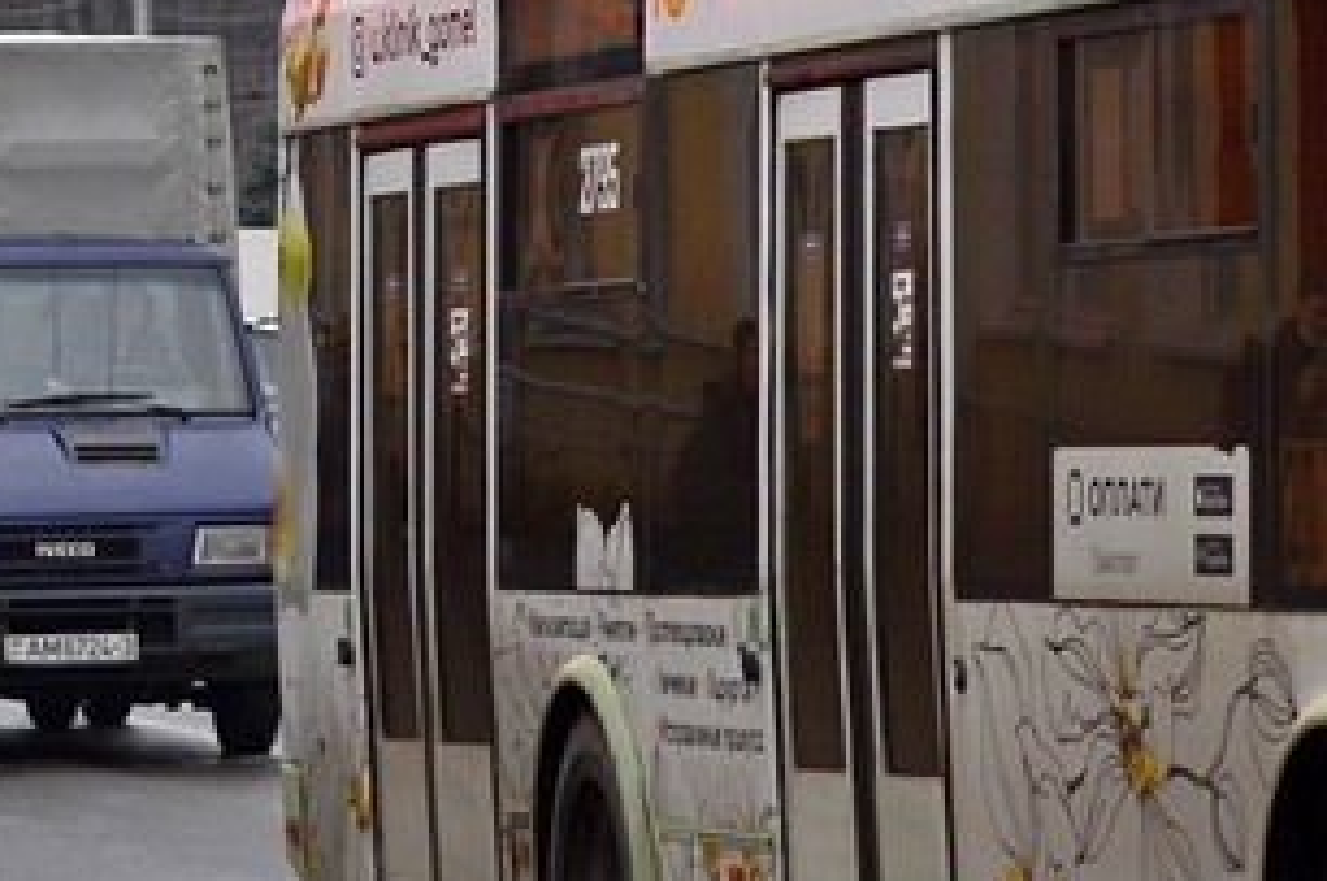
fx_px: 10820
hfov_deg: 6.9
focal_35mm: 294
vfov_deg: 4.6
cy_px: -150
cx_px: 1813
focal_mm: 50
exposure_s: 1/320
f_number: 3.2
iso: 200
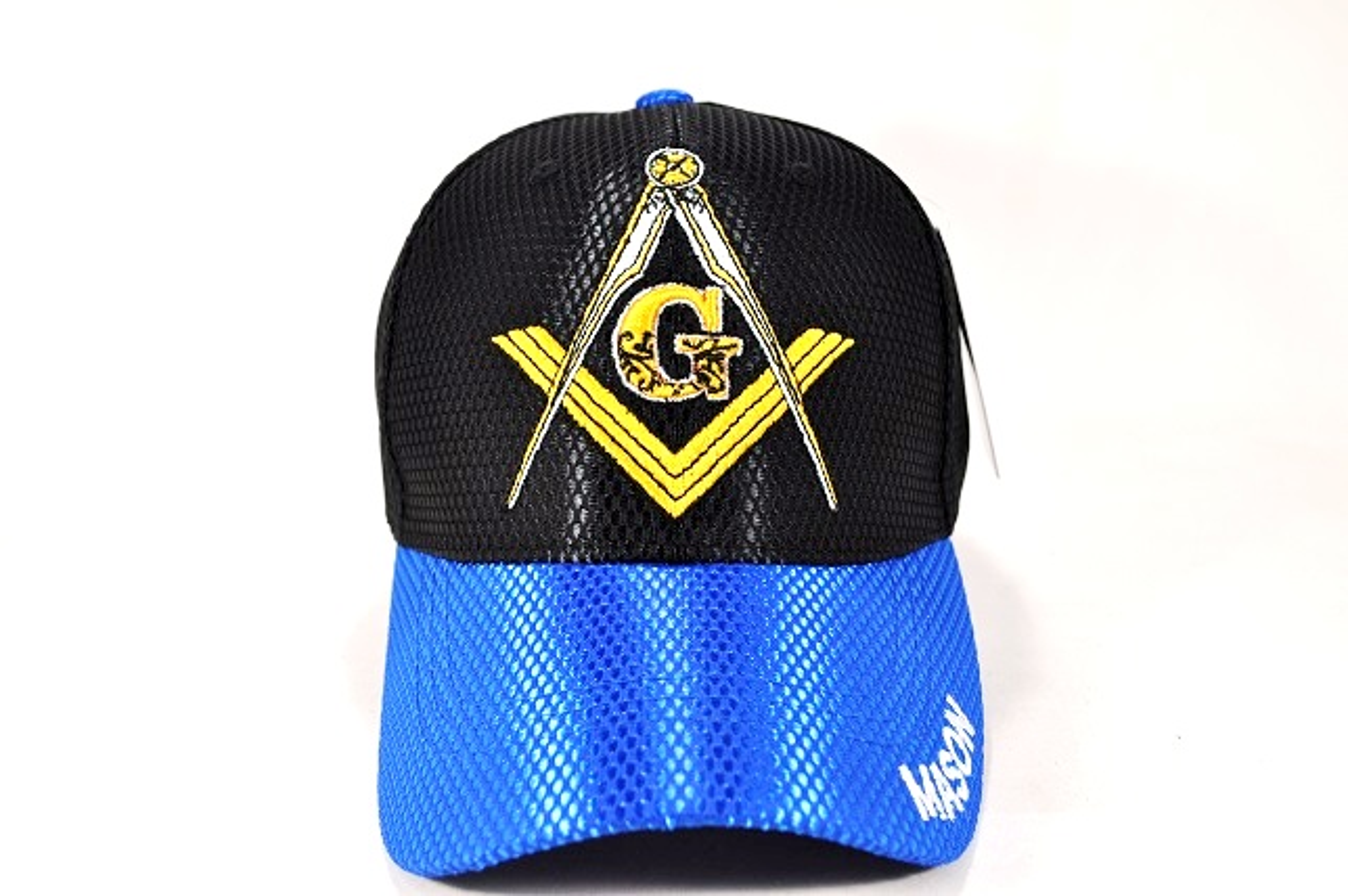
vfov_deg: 36.8
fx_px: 1347
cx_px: 674
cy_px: 448
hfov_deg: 53.2
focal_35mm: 36
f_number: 6.3
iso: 200
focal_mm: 24
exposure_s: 1/160
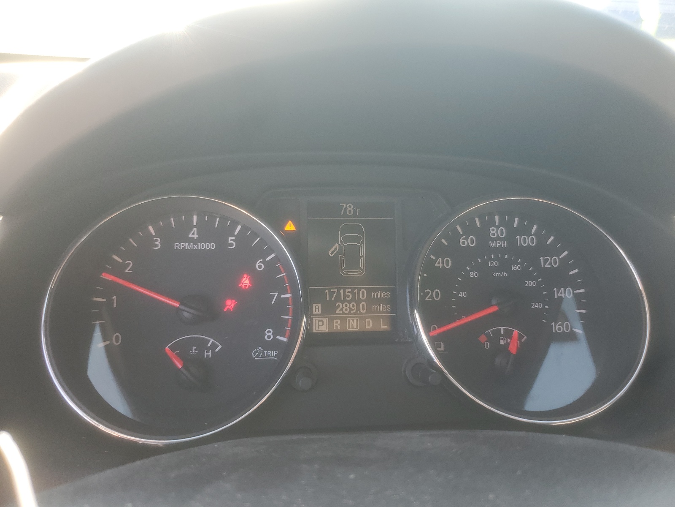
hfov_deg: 67.3
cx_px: 338
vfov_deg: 53.1
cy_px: 254
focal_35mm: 26
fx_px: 507
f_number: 1.5
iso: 50
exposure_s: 1/133
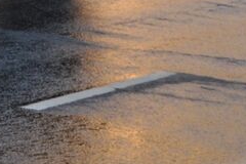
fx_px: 1364
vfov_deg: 6.5
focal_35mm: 200
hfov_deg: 9.3
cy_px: -245
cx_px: -324
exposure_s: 1/320
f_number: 2.8
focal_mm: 25
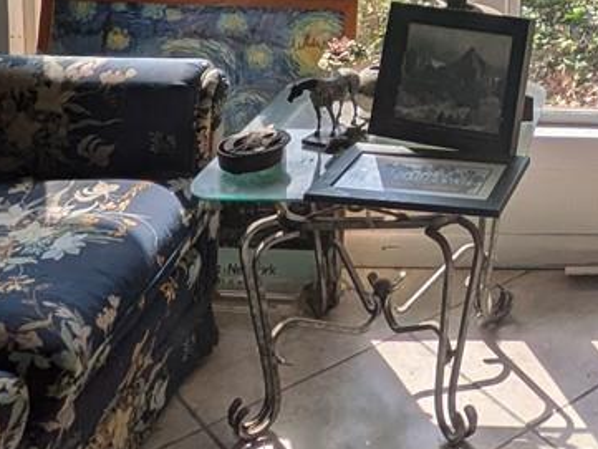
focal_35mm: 62
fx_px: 1071
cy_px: -200
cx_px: 697
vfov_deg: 20.6
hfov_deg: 27.8
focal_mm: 1.83
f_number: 2.2
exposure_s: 1/713
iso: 50
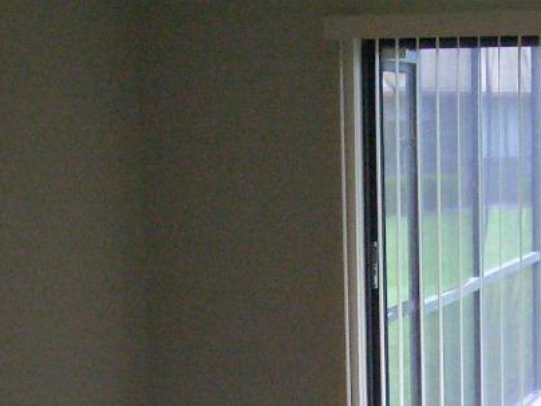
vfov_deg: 12.9
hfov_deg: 17.5
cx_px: 451
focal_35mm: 111
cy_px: 535
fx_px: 1735
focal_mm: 5.8
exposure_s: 1/100
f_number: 2.6
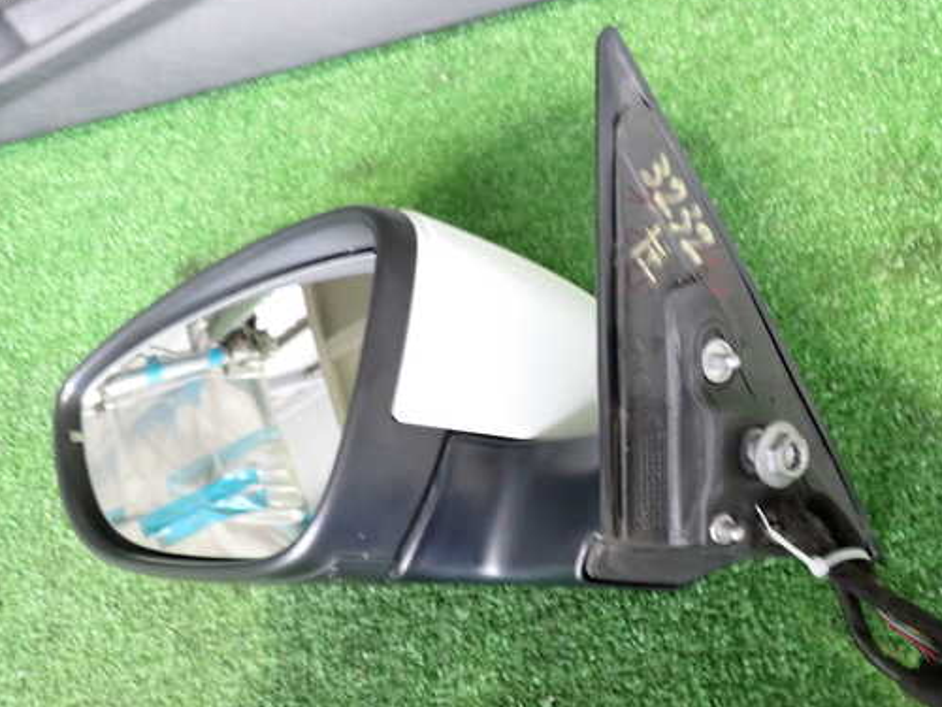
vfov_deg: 39.7
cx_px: 520
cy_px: 366
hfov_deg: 51.3
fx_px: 980
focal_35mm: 36
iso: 800
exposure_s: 1/25
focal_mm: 5.4
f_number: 2.3
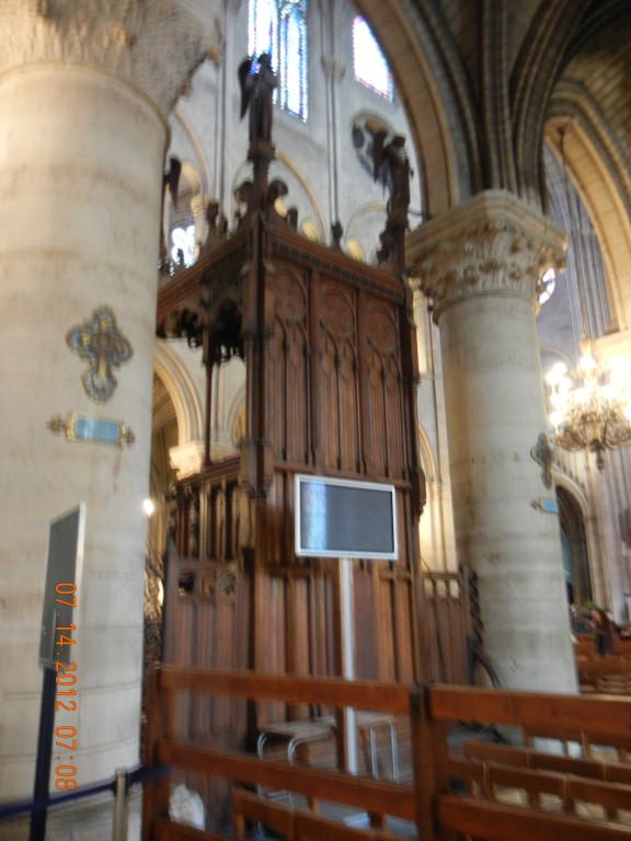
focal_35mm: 30
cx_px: 316
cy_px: 420
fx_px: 729
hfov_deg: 46.8
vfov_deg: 60.0
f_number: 3.5
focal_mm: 5.4
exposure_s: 1
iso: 400
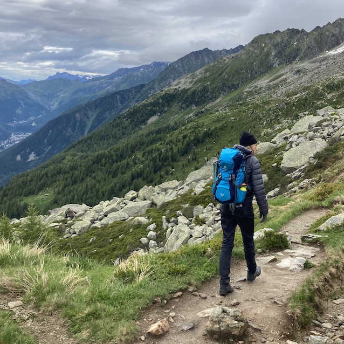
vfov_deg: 37.9
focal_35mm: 44
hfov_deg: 37.2
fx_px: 495
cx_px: 265
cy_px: 115
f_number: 1.8
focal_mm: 3.99
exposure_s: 1/873
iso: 20
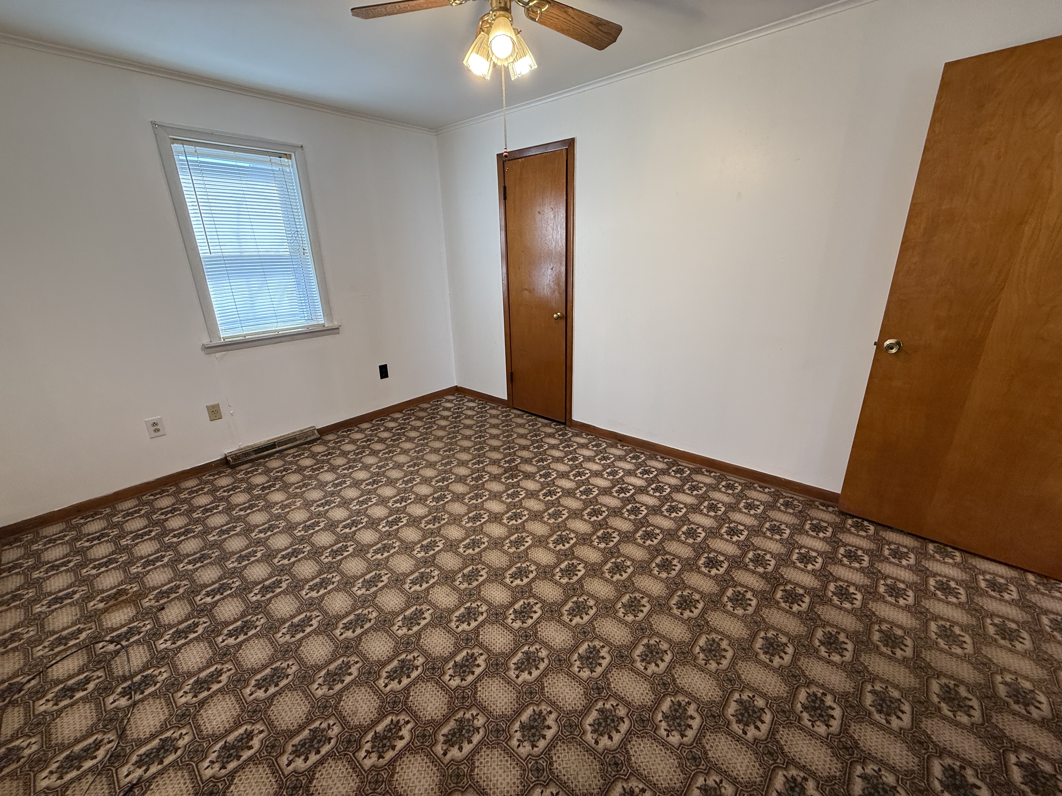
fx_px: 430
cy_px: 398
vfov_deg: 85.7
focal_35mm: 14
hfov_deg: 102.1
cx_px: 531
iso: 125
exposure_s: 1/120
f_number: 2.2
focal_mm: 2.22
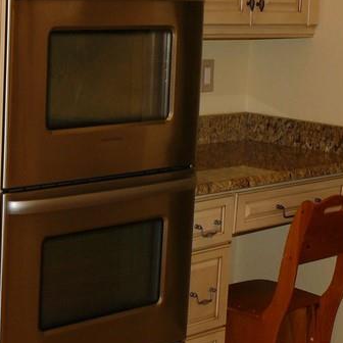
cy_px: 144
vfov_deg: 17.9
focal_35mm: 97
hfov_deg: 17.2
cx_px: -54
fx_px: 1087
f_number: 2.8
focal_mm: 6
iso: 100
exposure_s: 1/30
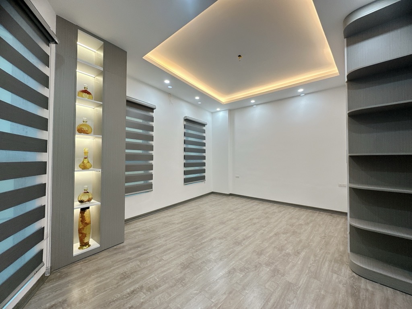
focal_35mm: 14
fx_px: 167
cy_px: 154
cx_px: 206
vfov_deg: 85.7
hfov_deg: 102.1
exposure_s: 1/100
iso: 100
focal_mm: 2.22
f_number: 2.2
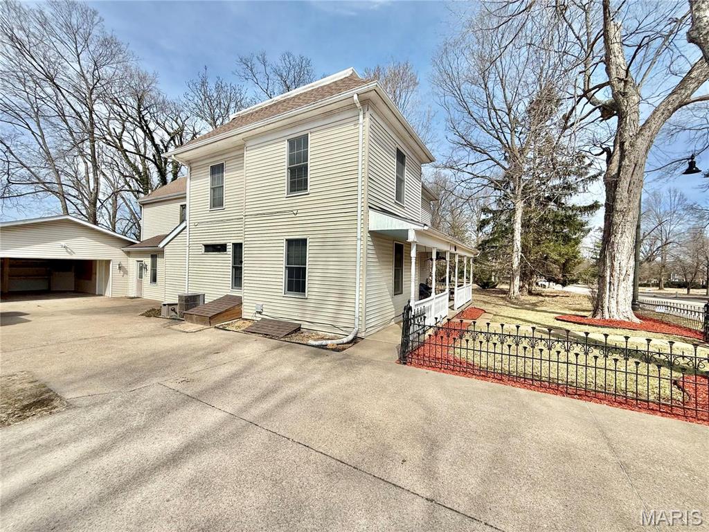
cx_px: 354
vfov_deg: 85.7
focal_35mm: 14
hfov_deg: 102.1
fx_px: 287
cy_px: 266
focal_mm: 2.22
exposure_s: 1/3289
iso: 50
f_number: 2.2
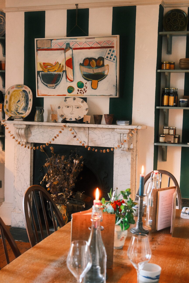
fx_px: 386
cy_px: 142
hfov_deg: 27.5
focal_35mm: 49
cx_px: 94
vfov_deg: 40.3
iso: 6400
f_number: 4
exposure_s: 1/50
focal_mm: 32.5
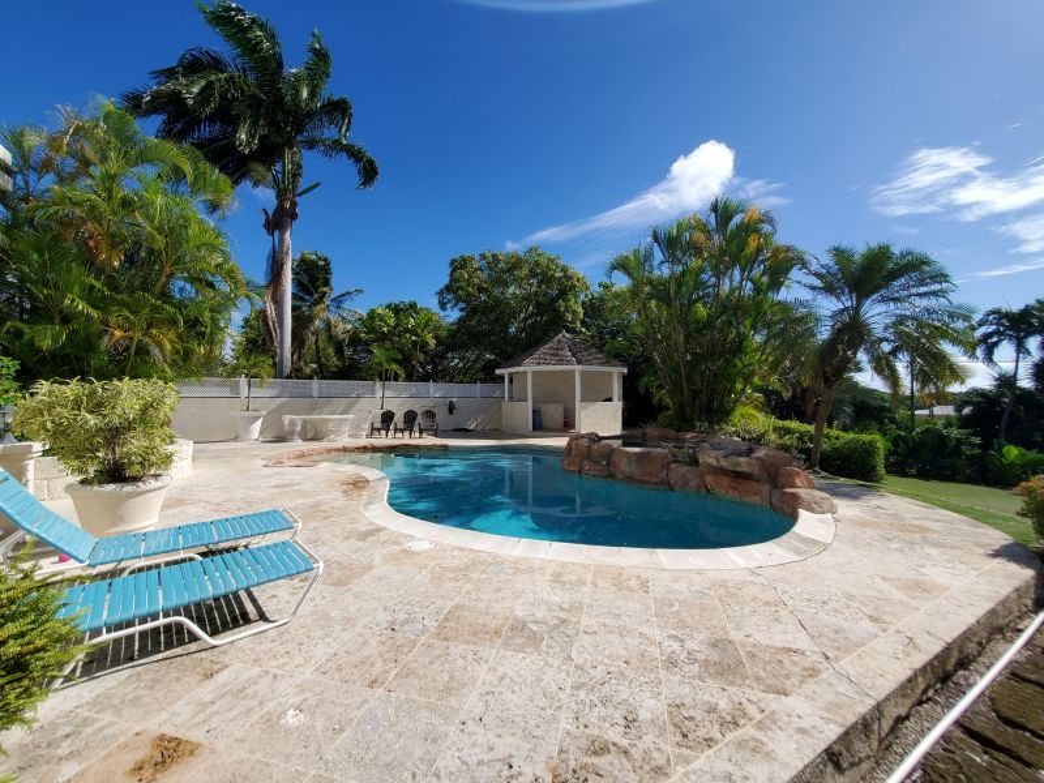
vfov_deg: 89.9
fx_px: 392
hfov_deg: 106.2
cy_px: 392
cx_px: 522
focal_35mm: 13
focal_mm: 1.8
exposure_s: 1/1529
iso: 50
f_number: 2.2
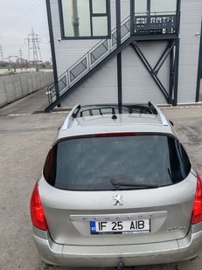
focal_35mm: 35
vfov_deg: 52.4
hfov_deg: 40.5
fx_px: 273
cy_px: 161
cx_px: 115
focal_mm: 6.12
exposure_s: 1/310
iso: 50
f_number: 1.9
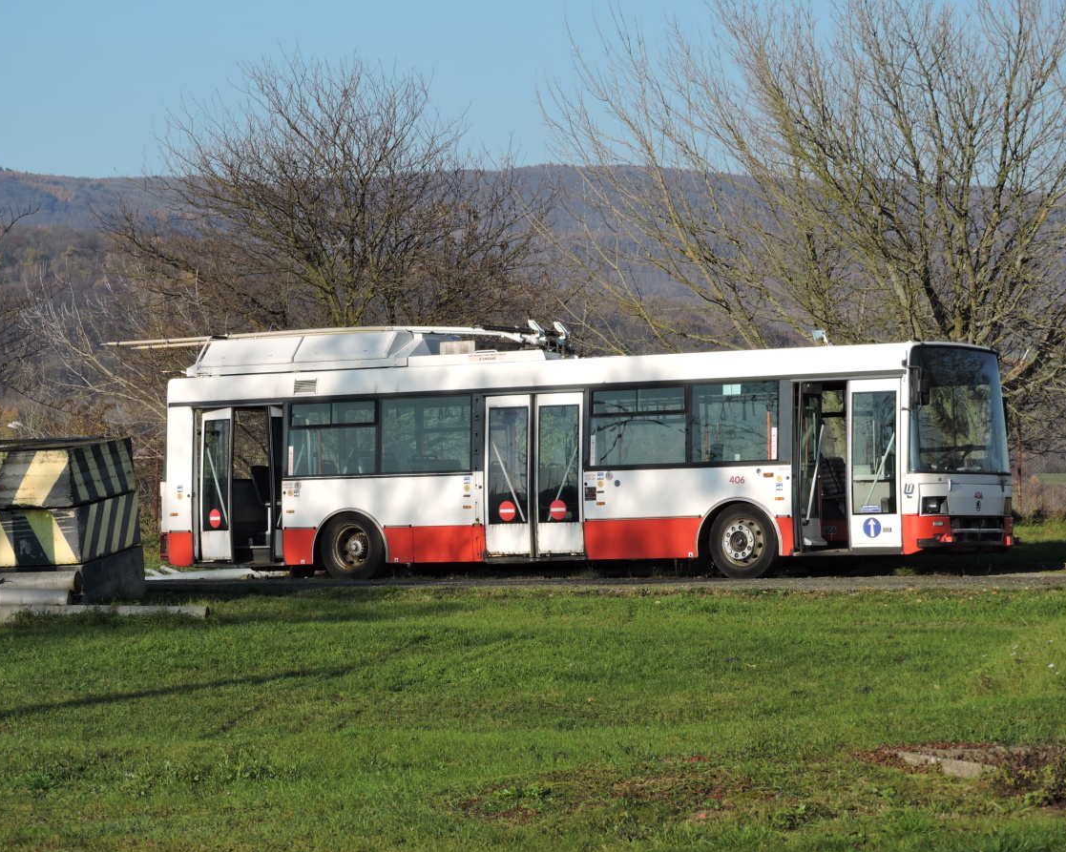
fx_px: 4132
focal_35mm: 131
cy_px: 428
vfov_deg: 11.8
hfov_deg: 14.7
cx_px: 530
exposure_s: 1/500
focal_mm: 22.4
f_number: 5
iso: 100
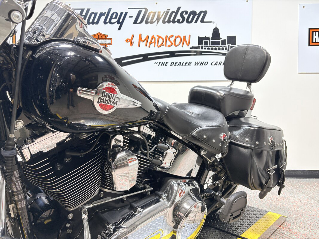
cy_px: 120
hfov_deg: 67.3
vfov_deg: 53.1
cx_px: 160
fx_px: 240
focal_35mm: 26
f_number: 1.6
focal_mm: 5.96
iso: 64
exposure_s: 1/120
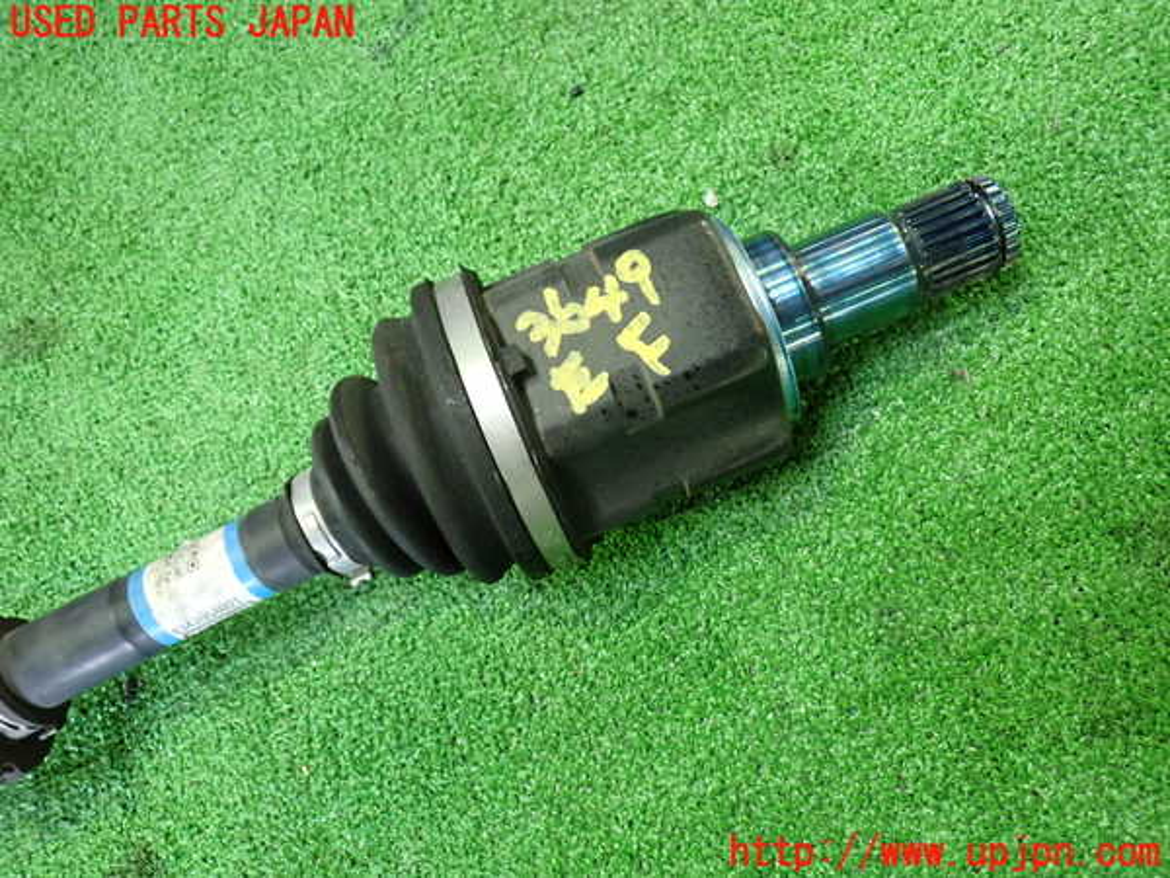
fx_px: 1014
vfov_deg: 46.8
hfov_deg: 60.0
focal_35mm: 30
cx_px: 585
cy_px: 439
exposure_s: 1/30
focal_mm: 5.4
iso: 500
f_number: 2.3
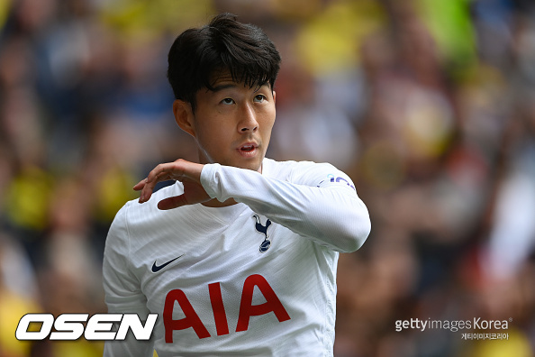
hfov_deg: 5.2
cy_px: 178
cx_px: 268
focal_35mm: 400
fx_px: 5944
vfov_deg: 3.4
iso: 400
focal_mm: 400
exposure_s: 1/3200
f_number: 3.2
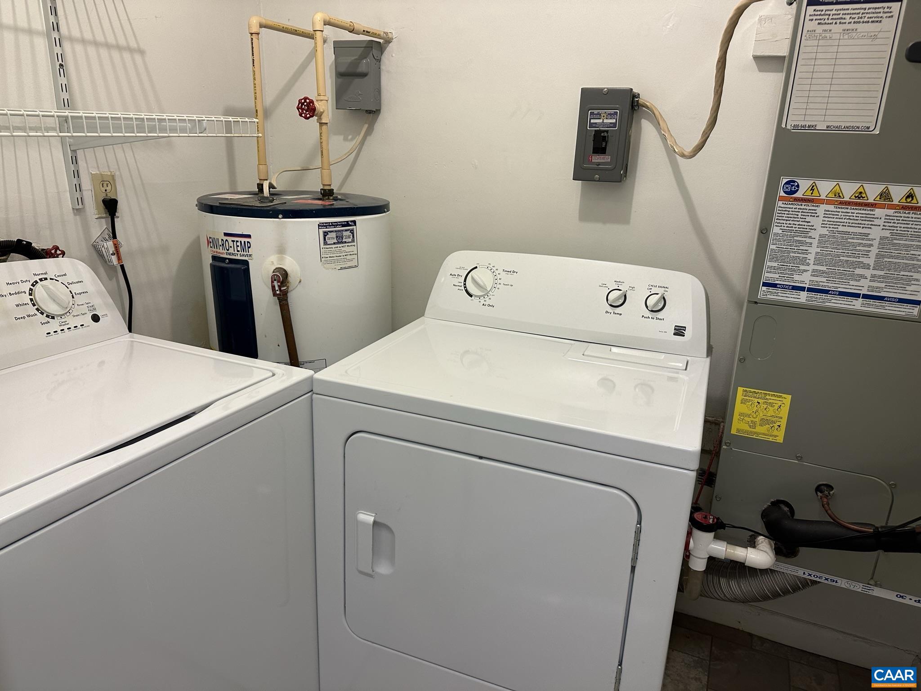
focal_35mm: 24
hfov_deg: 71.6
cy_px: 346
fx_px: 639
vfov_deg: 56.8
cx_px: 460
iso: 160
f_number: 1.78
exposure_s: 1/60
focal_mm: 6.86
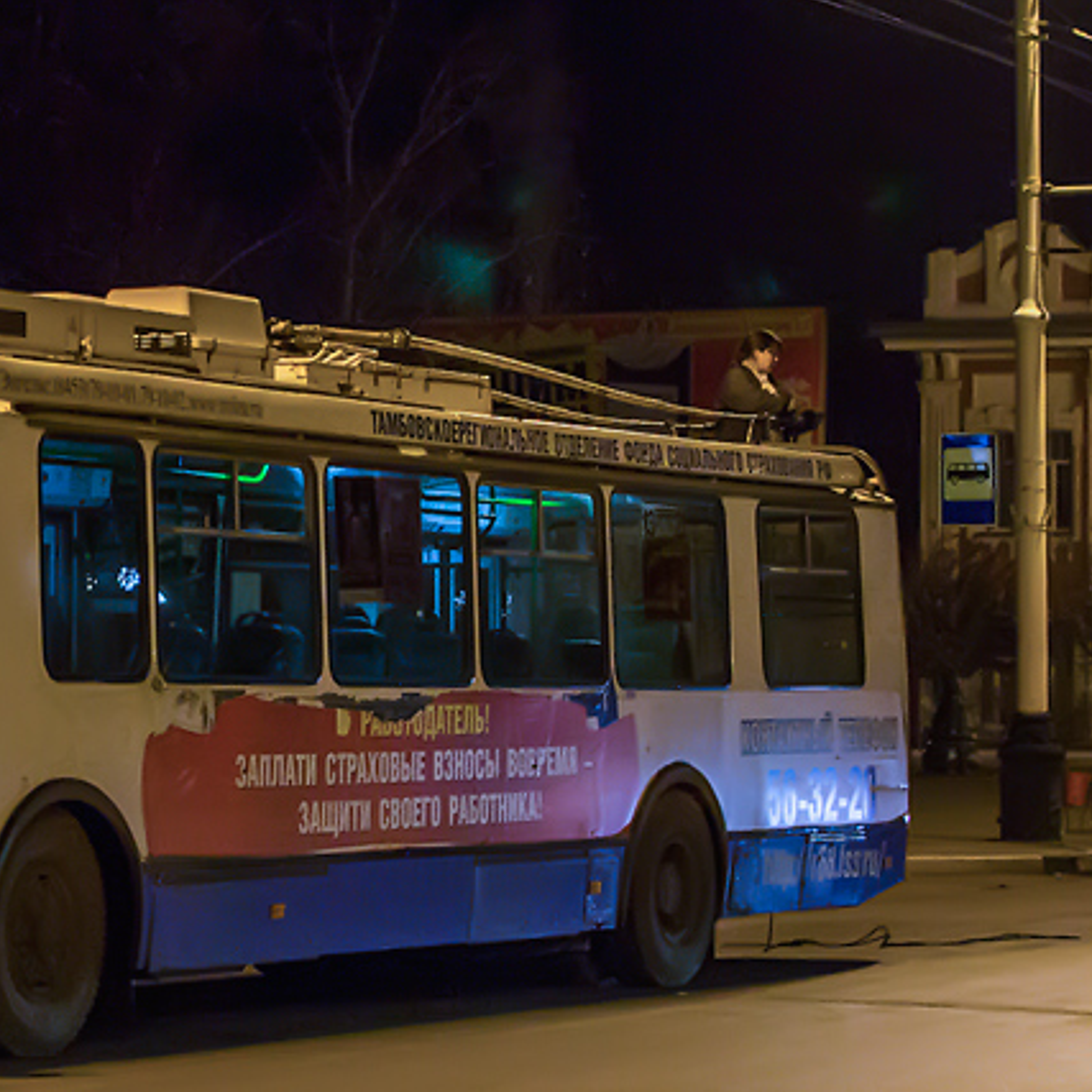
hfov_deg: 15.9
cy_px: 472
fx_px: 3820
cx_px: -36
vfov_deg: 16.3
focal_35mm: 107
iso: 800
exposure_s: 1/50
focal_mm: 35
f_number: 4
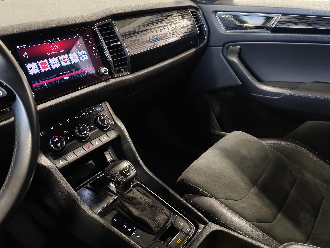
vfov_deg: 45.4
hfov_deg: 58.4
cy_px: 124
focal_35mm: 31
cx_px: 165
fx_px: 296
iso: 2500
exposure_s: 1/50
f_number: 1.9
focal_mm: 6.12
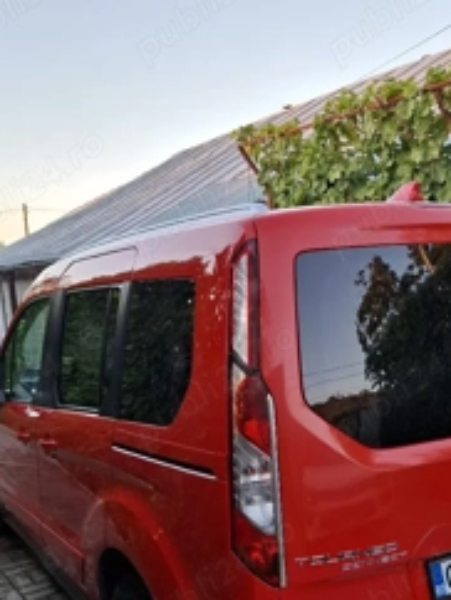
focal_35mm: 38
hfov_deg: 37.7
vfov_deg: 47.8
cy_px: 417
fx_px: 659
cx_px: 265
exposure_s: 1/100
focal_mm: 5.54
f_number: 1.8
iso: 64
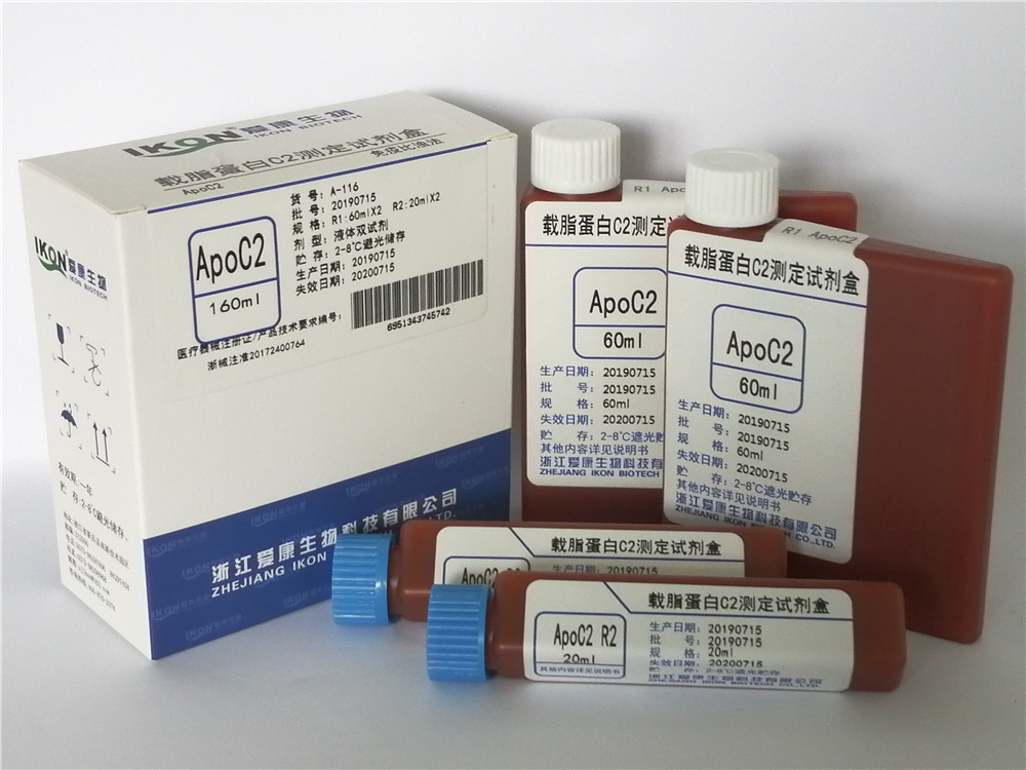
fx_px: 1927
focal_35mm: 65
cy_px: 385
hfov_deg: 29.8
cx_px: 513
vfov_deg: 22.6
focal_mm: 3.64
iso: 64
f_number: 1.8
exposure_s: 1/50
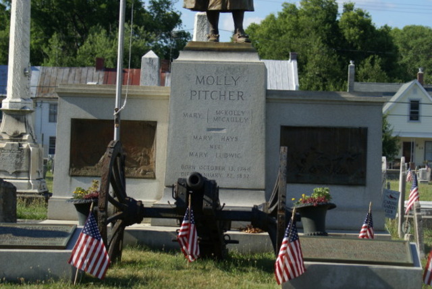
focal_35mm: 112
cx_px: 216
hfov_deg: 18.2
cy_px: 144
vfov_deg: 12.2
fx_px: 1351
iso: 100
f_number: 5.6
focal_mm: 75
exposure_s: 1/320
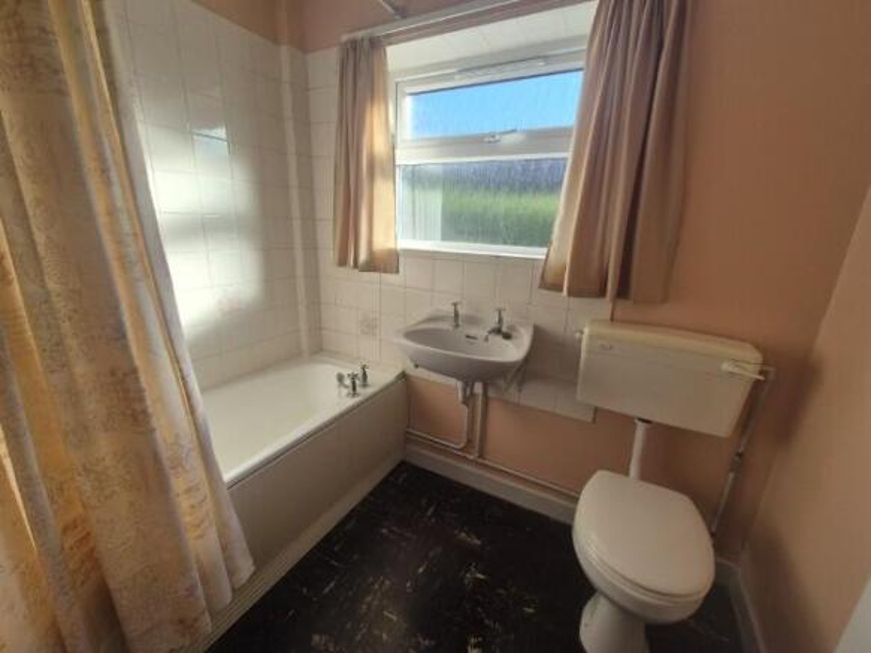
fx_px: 327
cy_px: 326
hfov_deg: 106.2
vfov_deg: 89.9
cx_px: 436
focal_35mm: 13
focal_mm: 2.2
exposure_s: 1/291
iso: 50
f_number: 2.2
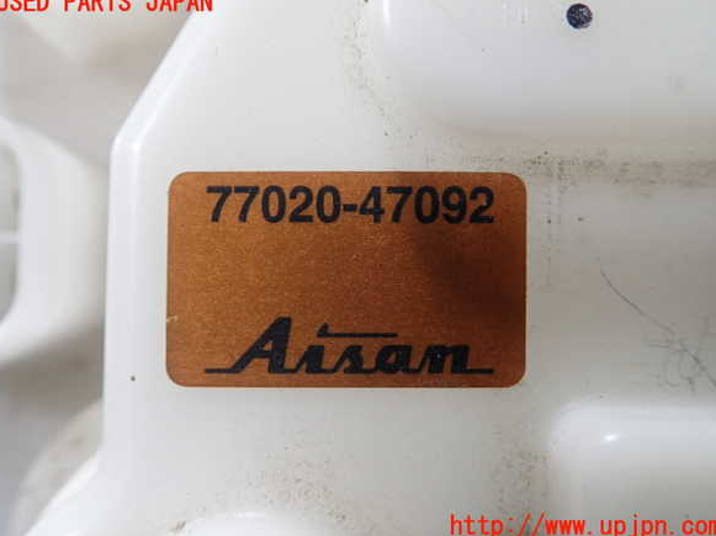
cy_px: 265
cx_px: 359
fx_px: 641
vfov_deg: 45.4
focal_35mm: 31
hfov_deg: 58.4
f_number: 2.3
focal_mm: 5.5
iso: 250
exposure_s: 1/125
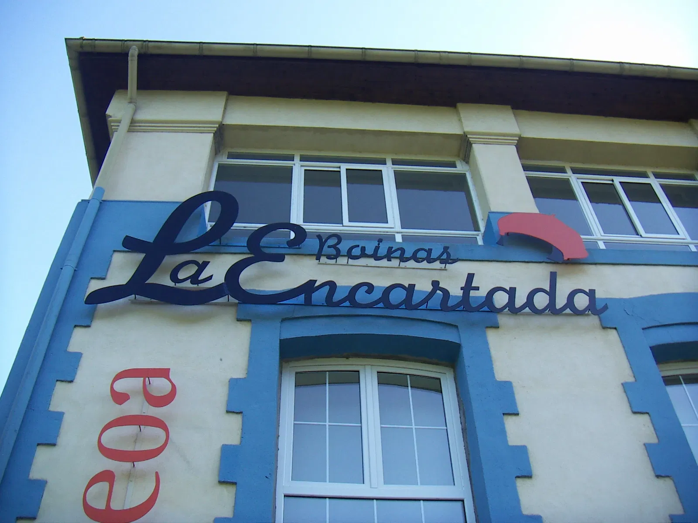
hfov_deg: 51.4
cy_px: 262
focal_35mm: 36
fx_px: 726
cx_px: 349
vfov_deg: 39.7
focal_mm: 4.7
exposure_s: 1/200
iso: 50
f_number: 2.8
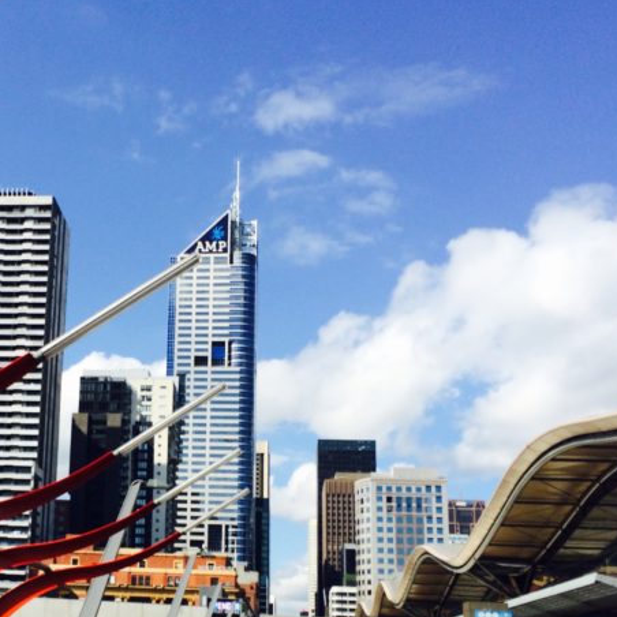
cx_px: 112
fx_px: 1028
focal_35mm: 51
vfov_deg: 33.0
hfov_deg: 32.4
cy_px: 436
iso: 32
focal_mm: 4.15
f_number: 2.2
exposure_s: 1/2740
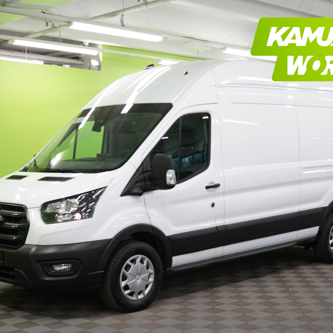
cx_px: 178
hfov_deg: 31.1
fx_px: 599
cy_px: 166
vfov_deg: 31.1
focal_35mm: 55
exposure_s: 1/60
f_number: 7.1
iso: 1000
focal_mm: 43
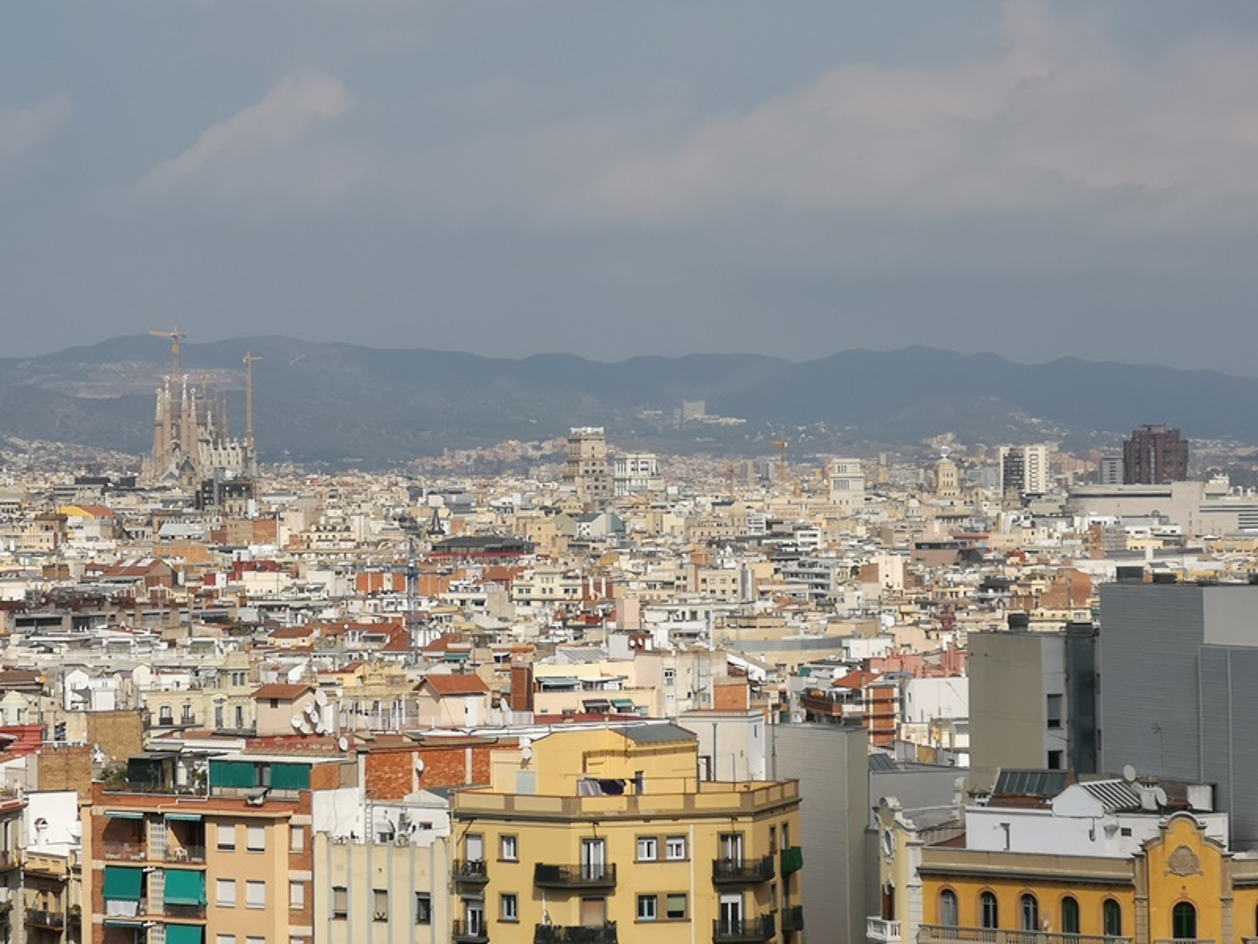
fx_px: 5088
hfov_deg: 14.1
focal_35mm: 140
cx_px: 629
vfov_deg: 10.6
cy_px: 472
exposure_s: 1/2331
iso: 50
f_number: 2.4
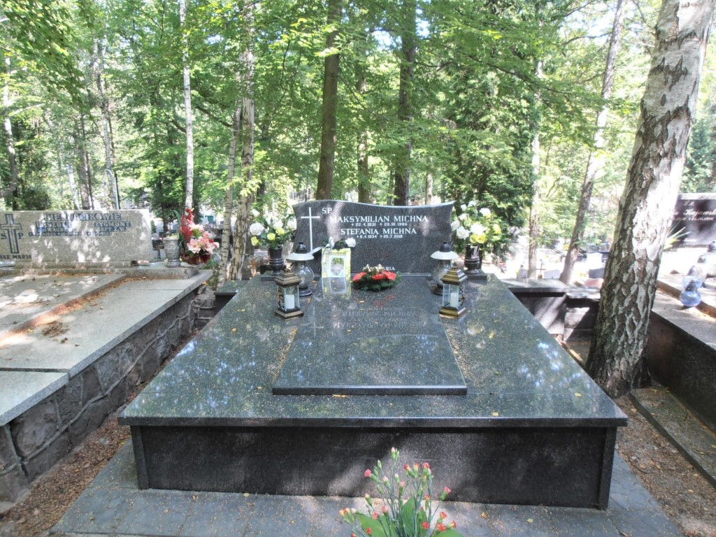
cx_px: 358
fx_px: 496
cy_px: 268
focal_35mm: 24
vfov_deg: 56.8
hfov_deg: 71.6
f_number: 3
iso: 80
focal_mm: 4.2
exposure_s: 1/30
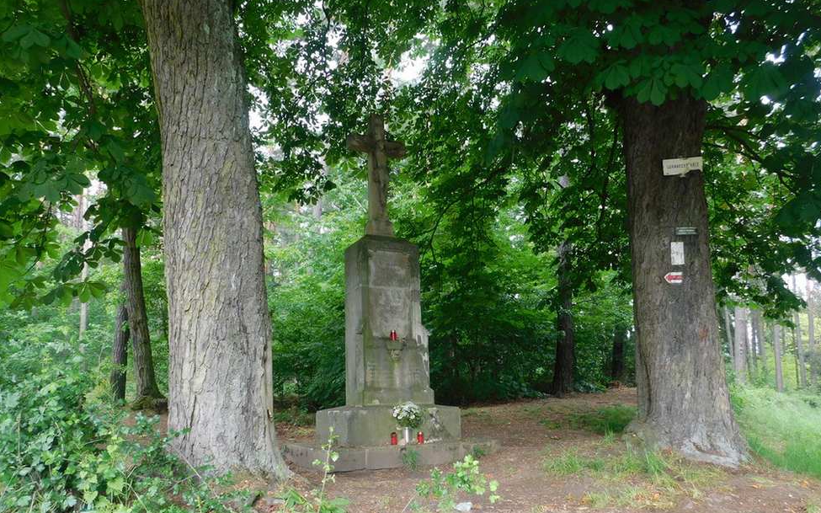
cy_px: 295
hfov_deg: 72.6
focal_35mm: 25
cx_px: 406
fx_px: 559
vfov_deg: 49.1
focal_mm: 4
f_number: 3
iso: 125
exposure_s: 1/60
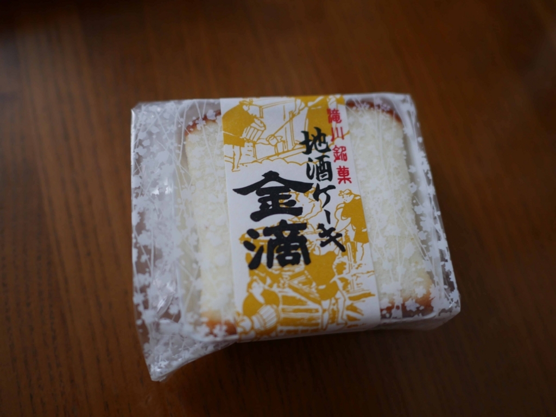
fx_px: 482
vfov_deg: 46.8
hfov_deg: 59.9
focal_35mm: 30
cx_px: 278
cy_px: 208
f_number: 1.7
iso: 200
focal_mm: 15
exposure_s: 1/80
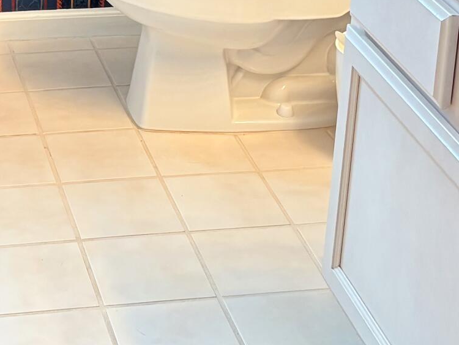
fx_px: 1379
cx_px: 45
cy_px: -170
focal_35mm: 104
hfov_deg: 18.6
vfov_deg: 13.4
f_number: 1.6
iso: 160
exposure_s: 1/60
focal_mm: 5.96
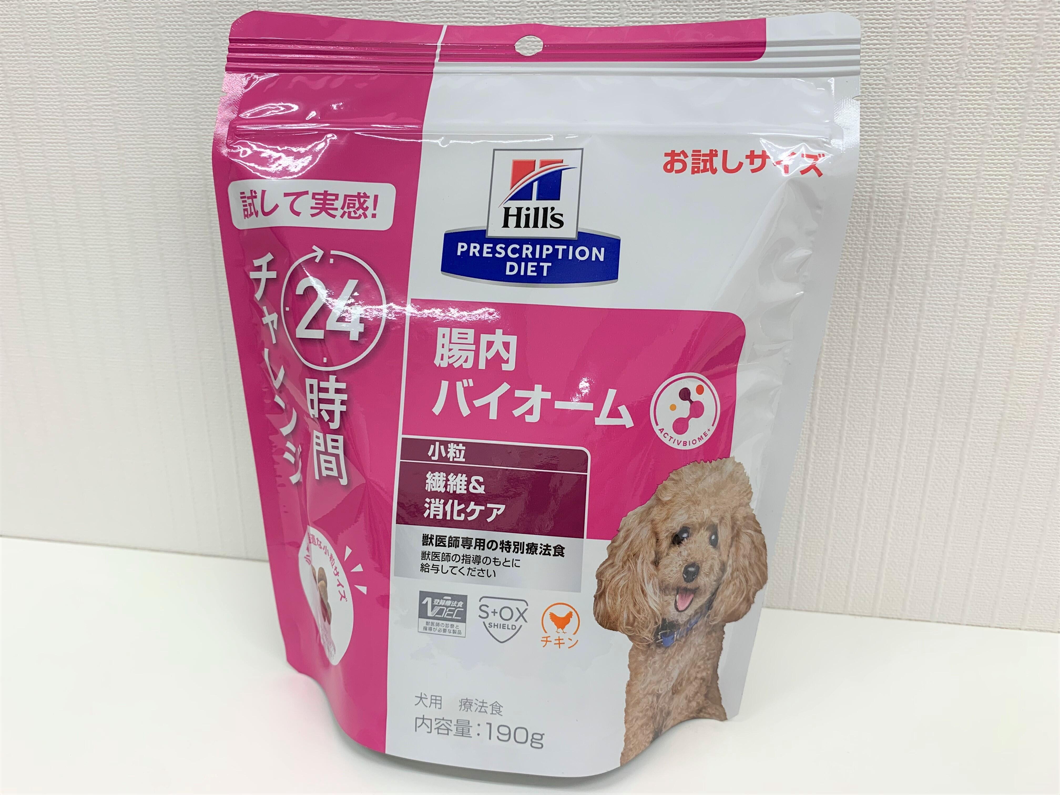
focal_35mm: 26
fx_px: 796
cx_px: 530
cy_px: 398
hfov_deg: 67.3
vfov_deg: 53.1
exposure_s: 1/100
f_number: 1.8
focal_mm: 4.25
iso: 40
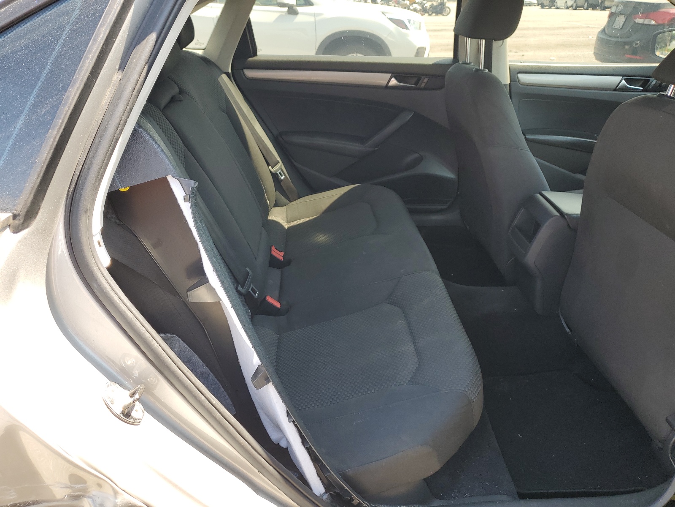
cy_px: 254
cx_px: 338
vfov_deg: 53.1
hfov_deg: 67.3
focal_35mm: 26
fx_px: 507
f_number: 1.5
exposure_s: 1/169
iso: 50
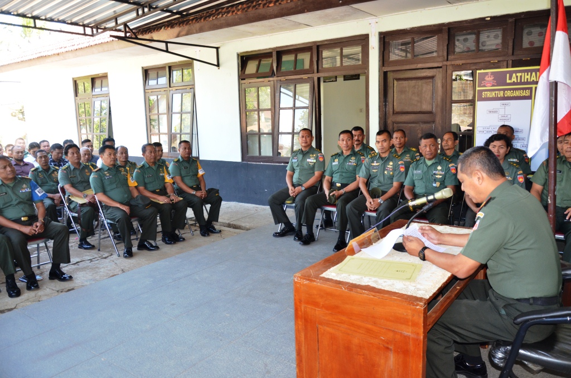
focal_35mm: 27
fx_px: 427
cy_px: 189
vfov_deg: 47.7
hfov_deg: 67.5
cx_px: 286
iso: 720
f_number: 4
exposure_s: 1/125
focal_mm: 18
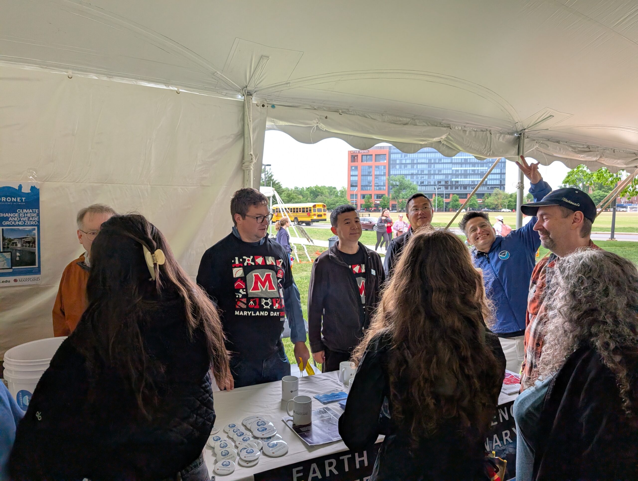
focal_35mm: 24
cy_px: 240
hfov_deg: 71.5
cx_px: 319
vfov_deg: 56.9
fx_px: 443
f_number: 1.68
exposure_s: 1/208
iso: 43
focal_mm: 6.9
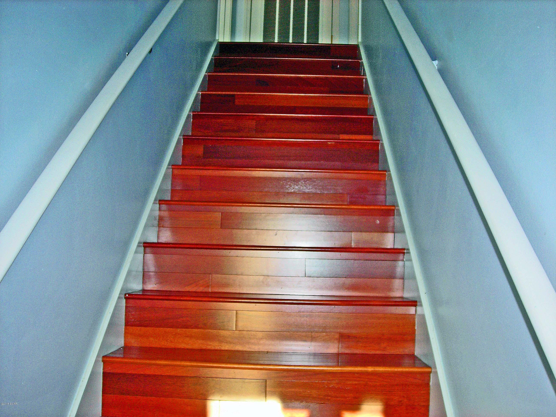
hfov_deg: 49.0
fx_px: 610
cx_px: 278
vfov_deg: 37.7
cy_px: 208
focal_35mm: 38
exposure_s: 1/60.1
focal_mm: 6.3
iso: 50
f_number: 3.2
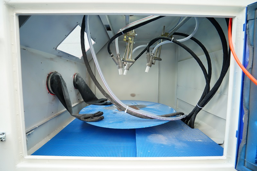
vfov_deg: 73.7
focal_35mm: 16
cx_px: 128
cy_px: 86
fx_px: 114
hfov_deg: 96.7
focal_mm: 16
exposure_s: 1/125
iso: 640
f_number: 8
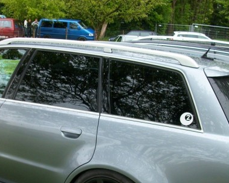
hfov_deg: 27.0
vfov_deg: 21.6
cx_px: 82
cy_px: 142
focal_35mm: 70
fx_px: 474
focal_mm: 5.7
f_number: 2.9
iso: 80
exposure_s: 1/118
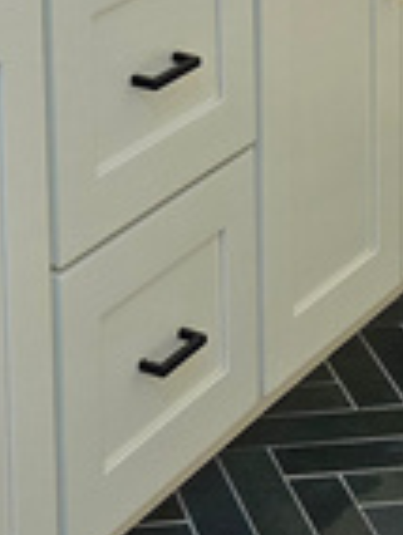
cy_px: -407
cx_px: -68
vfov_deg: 14.2
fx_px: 1919
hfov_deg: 11.8
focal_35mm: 124
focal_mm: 6.3
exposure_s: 1/120
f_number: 1.7
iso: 250
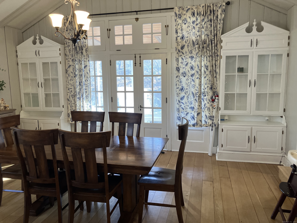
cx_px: 148
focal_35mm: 28
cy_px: 112
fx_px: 240
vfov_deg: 49.7
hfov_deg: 63.4
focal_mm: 3.99
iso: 125
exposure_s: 1/60
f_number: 1.8
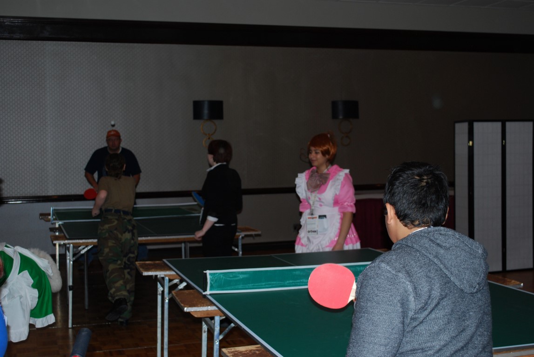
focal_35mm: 51
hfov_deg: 38.8
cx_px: 267
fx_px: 757
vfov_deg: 26.6
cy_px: 178
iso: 320
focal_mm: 34
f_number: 5
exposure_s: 1/60
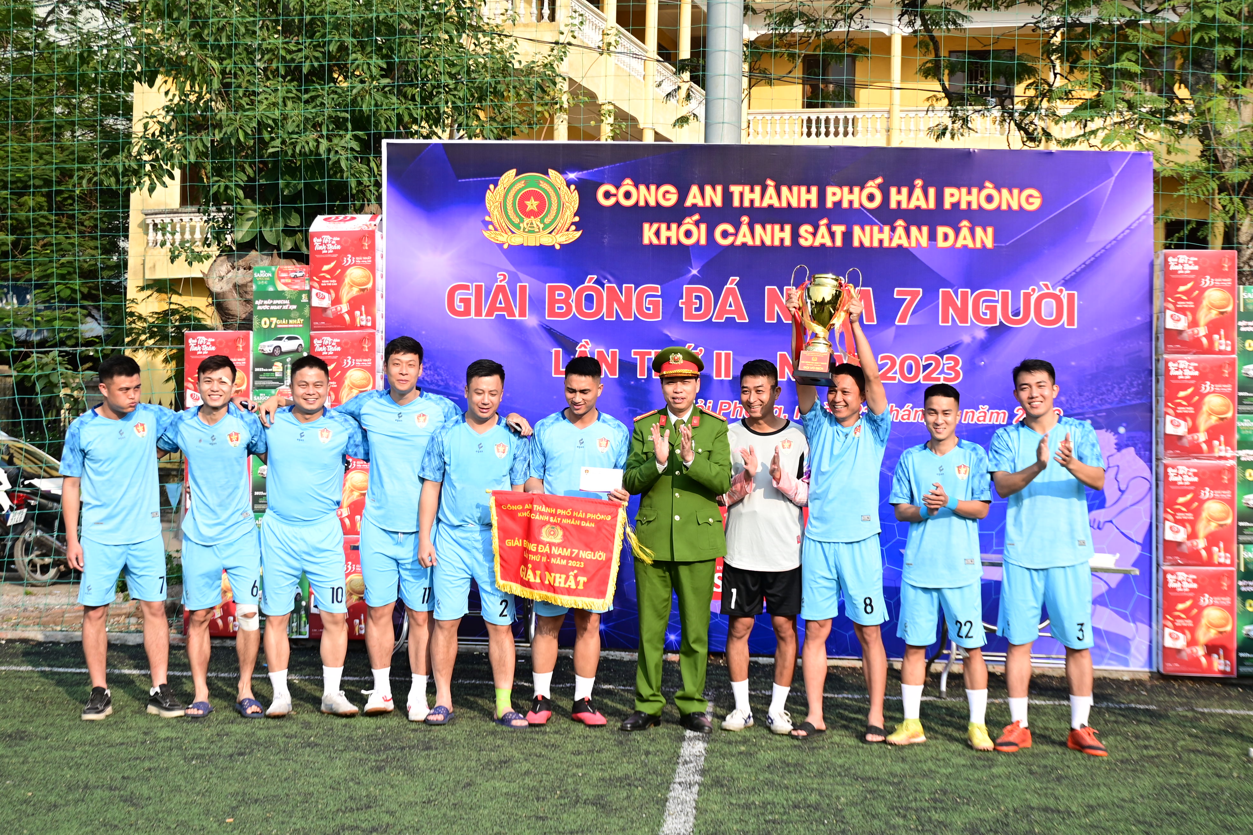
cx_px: 626
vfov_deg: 26.0
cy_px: 418
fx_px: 1810
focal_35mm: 52
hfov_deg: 38.2
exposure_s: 1/200
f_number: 6.3
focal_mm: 35
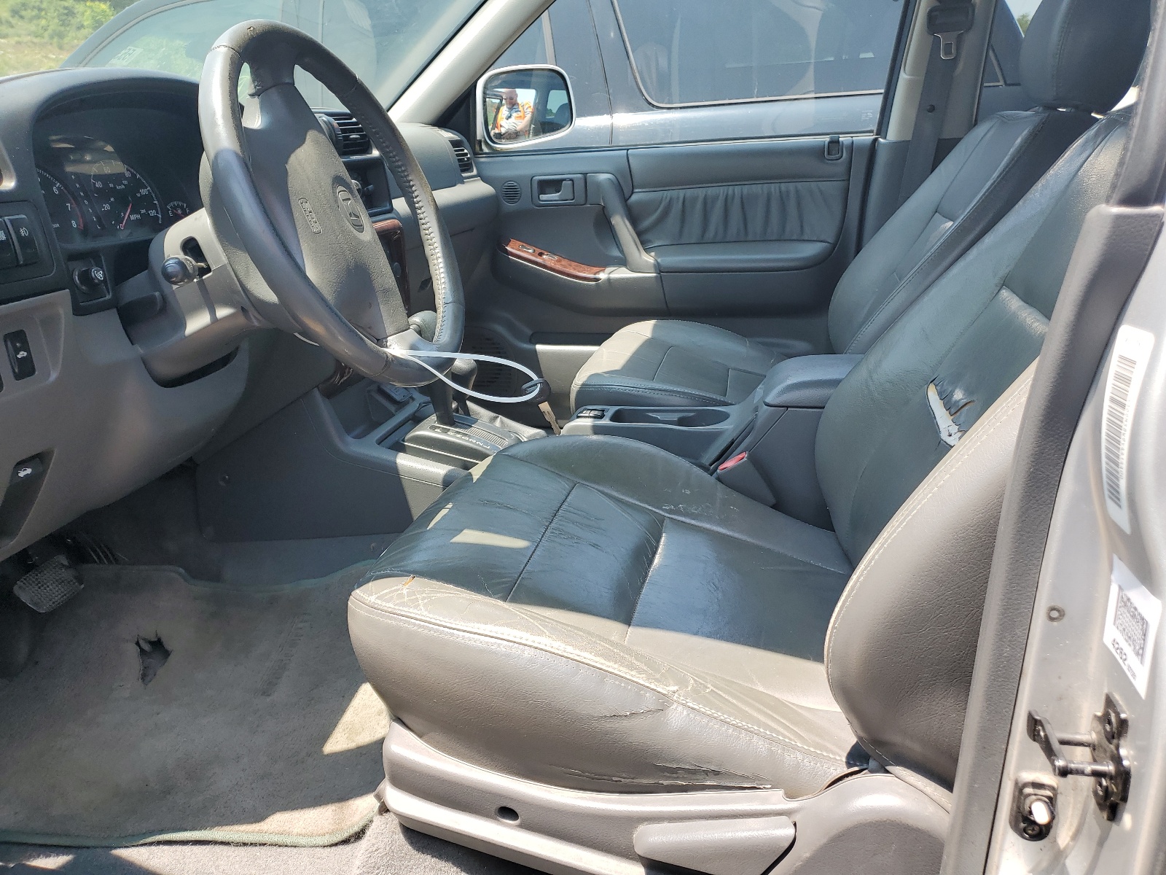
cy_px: 438
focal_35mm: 26
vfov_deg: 53.1
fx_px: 876
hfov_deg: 67.3
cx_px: 583
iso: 50
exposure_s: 1/625
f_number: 1.5
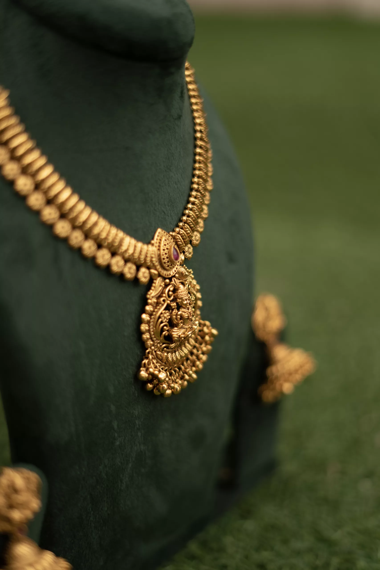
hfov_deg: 27.0
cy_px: 285
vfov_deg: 39.6
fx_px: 791
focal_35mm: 50
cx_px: 190
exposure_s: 1/640
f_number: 1.8
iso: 80
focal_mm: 50
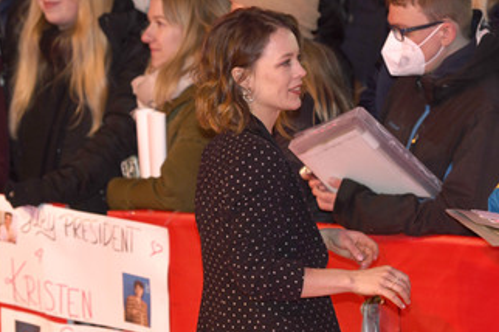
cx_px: 278
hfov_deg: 10.9
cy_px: 220
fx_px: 2617
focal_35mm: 189
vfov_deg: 7.2
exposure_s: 1/250
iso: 1250
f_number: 4.5
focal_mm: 135
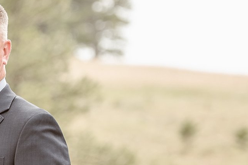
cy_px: 154
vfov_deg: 4.5
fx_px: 2095
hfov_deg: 6.7
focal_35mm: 304
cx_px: -107
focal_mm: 95
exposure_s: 1/500
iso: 200
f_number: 2.8
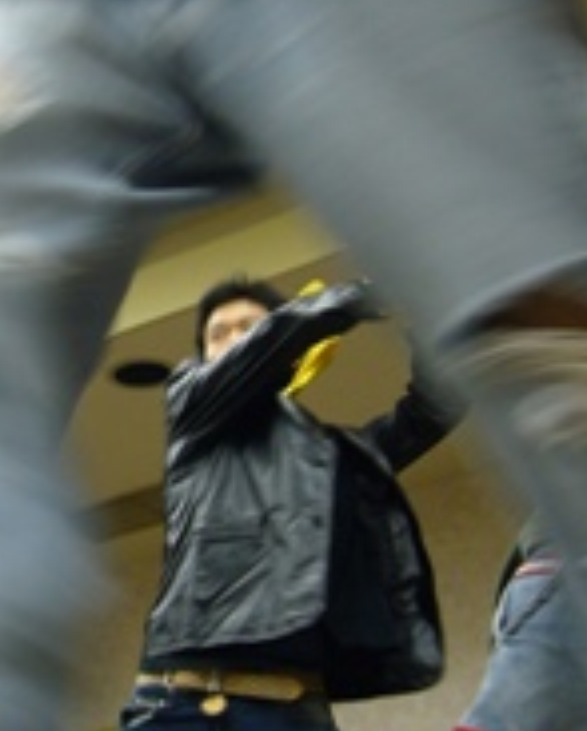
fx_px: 1820
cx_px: -32
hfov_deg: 17.8
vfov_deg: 22.7
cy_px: 397
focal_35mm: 84
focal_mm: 5.8
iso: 100
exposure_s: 1/25
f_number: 2.8
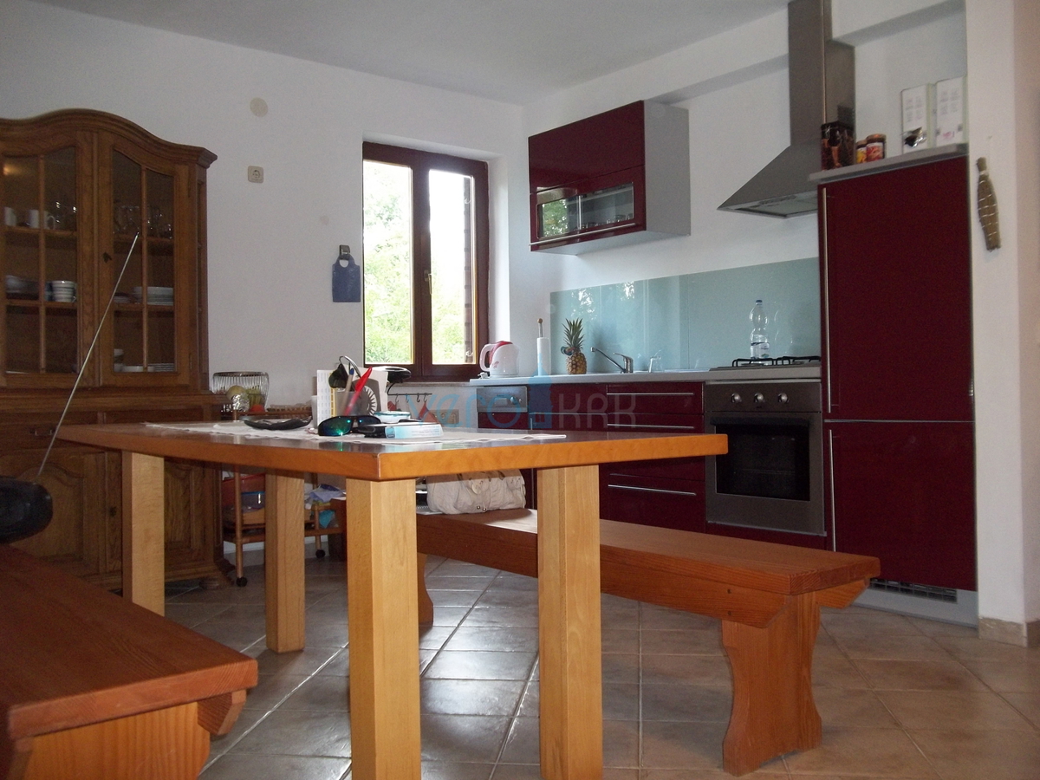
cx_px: 520
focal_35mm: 32
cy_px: 390
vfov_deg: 44.2
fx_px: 961
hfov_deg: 56.8
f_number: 2.9
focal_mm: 5.7
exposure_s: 1/30
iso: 160
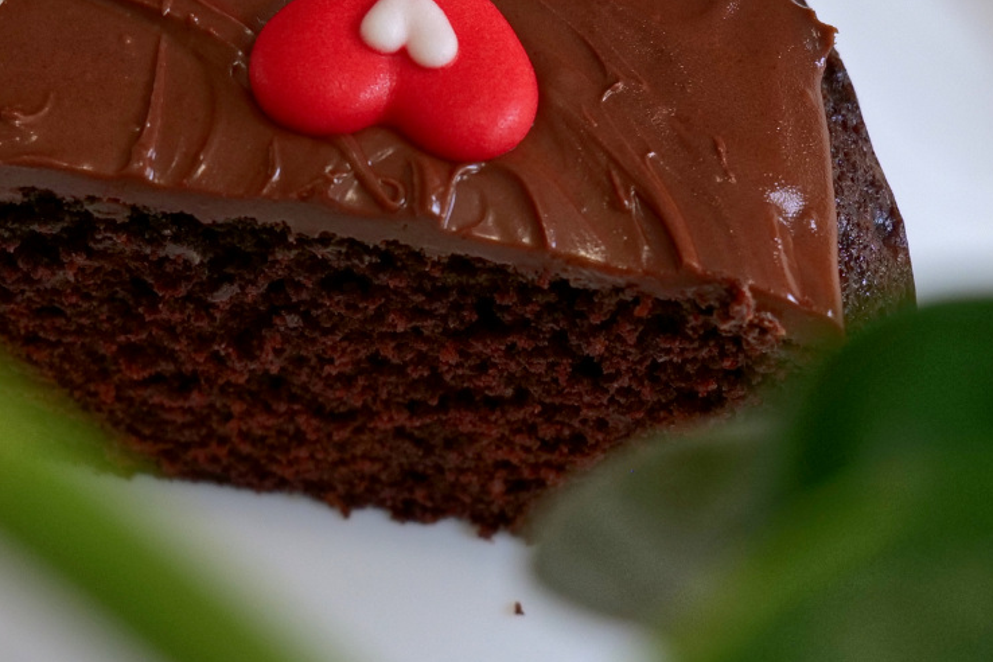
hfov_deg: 14.3
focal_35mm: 143
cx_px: 343
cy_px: 289
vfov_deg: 9.6
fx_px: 3944
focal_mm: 55
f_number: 7.1
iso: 1600
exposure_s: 1/80
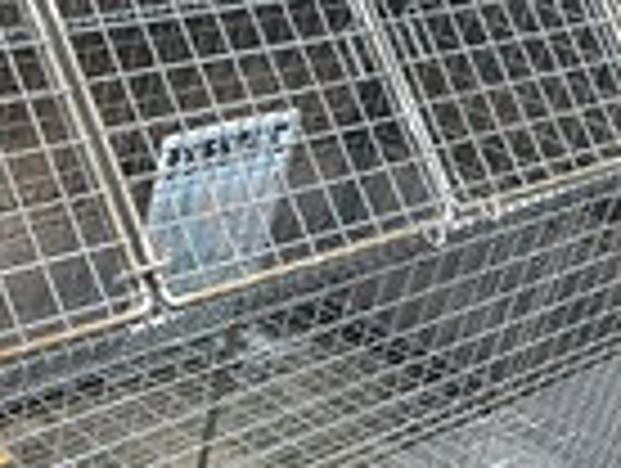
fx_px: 1276
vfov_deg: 20.4
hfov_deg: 24.5
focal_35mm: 71
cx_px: -144
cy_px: 421
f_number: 2.2
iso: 40
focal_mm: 2.22
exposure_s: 1/279
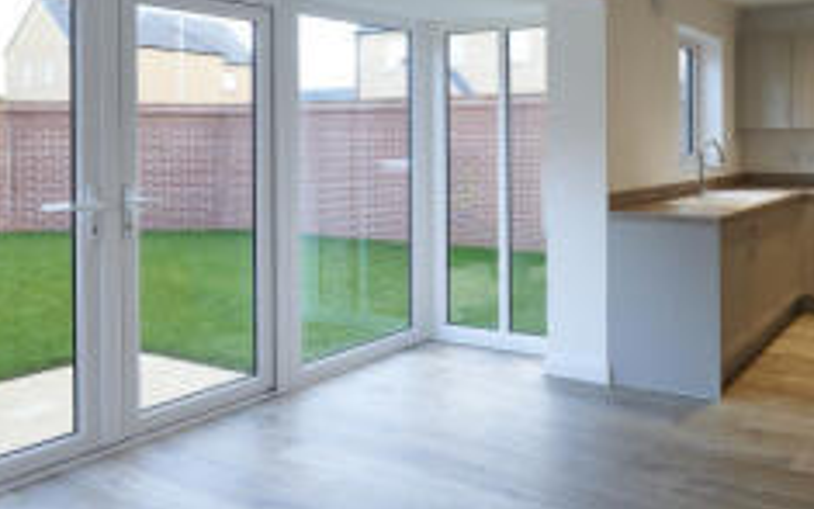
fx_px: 688
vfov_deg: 39.9
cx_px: 672
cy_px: 151
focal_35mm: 31
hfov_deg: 56.0
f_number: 8
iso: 200
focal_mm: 15
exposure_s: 1/6
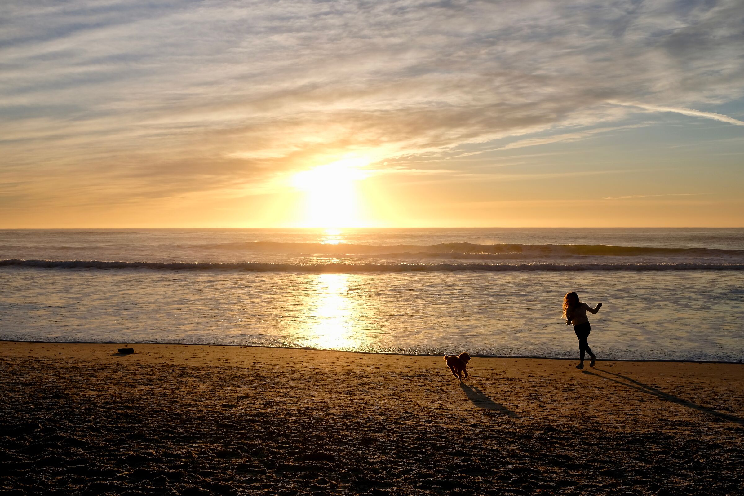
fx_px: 847
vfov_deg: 32.6
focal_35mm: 41
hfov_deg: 47.4
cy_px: 248
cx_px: 372
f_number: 5.6
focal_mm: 27
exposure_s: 1/1400
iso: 200
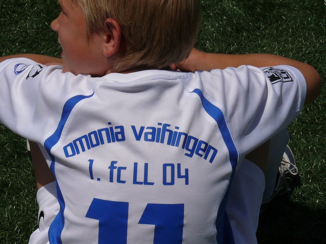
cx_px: 163
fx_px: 1705
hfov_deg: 10.9
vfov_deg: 8.2
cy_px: 122
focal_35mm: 181
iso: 100
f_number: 9
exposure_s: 1/800
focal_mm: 26.8
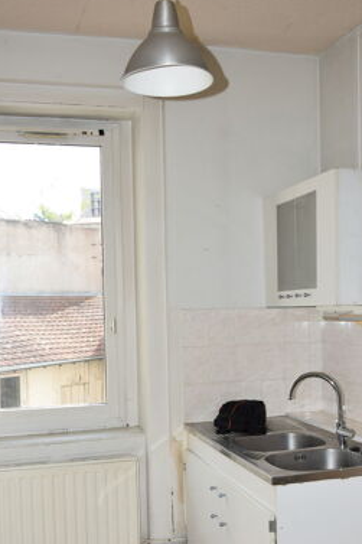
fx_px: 634
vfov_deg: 46.2
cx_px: 177
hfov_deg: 31.9
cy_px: 325
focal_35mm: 42
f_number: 5.6
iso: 160
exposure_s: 1/125
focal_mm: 22
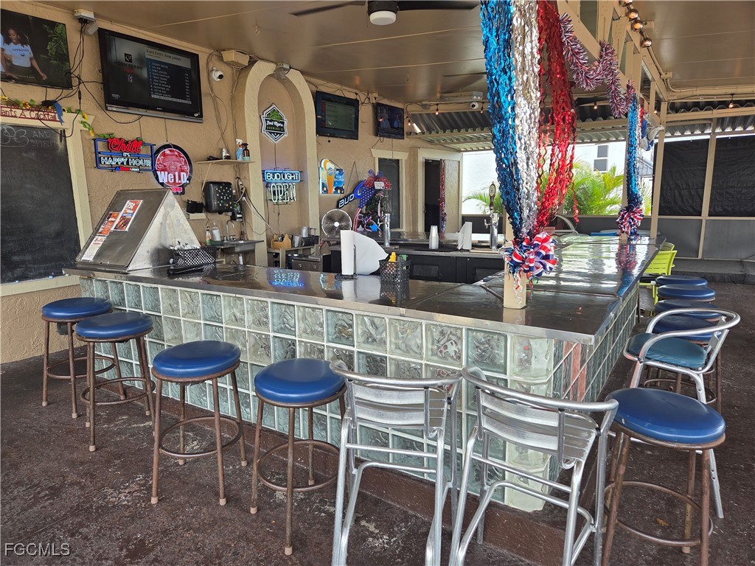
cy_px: 283
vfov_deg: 58.9
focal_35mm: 23
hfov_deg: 73.9
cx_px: 378
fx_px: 502
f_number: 1.8
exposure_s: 1/153
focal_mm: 5.4
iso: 25
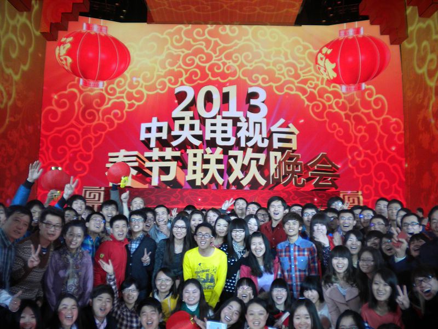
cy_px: 164
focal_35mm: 35
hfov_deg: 52.6
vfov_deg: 40.7
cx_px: 219
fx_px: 443
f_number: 3.1
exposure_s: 1/60
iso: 127
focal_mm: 6.3
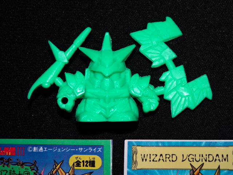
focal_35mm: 70
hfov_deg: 27.8
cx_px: 116
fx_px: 471
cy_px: 88
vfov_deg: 21.0
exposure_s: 1/60
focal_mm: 12.01
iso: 80
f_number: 5
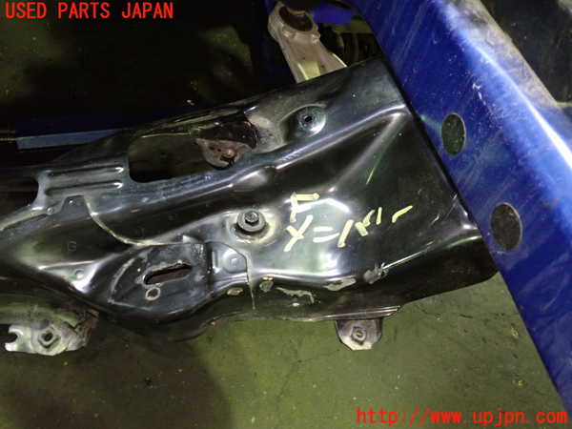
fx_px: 496
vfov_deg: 46.8
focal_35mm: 30
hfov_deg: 60.0
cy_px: 214
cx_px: 286
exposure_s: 1/15
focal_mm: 5.4
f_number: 2.3
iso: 800
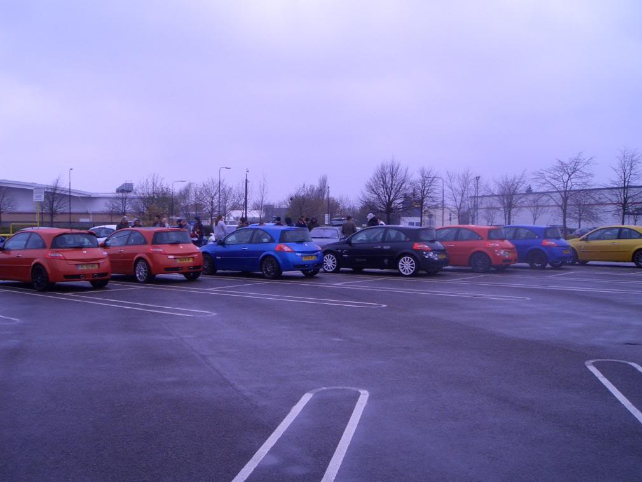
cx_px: 321
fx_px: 668
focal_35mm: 36
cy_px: 241
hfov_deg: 51.3
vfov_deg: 39.7
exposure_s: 1/200
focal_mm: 4.8
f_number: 4
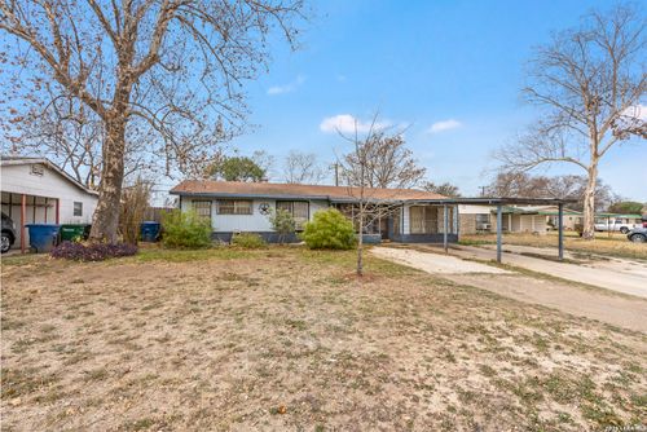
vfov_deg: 73.8
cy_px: 216
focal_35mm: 16
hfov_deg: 96.7
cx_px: 324
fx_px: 288
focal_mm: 16
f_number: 9
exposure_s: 1/125
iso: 100
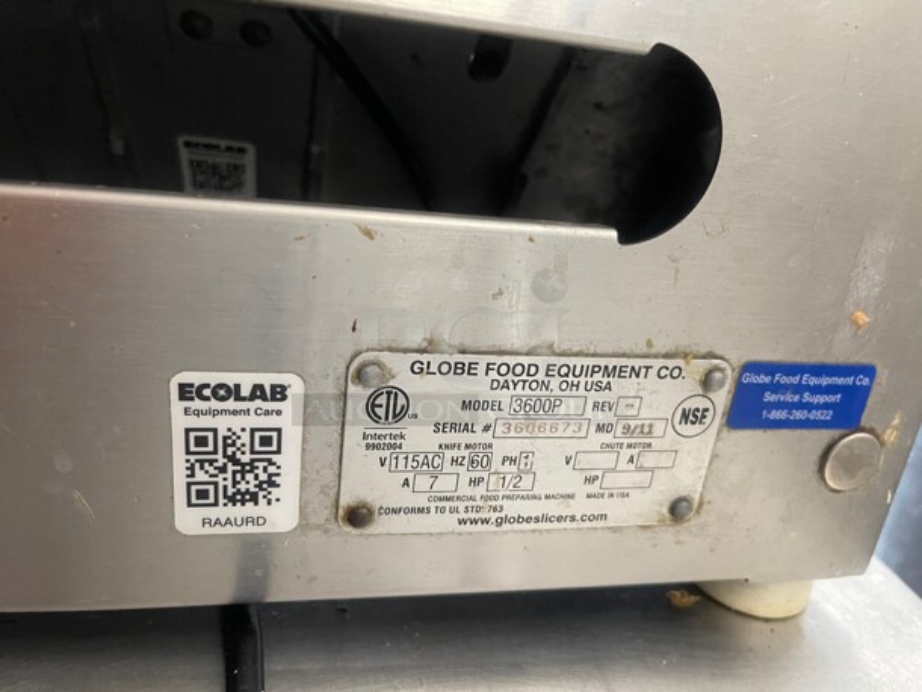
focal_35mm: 26
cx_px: 461
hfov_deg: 67.3
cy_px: 346
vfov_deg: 53.1
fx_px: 693
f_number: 1.6
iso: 500
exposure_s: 1/40
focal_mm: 5.1
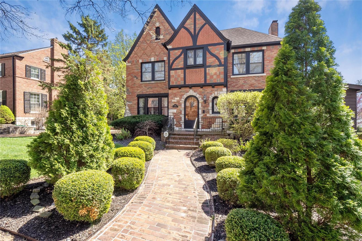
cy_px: 120
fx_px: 161
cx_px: 181
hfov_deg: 96.7
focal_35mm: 16
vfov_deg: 73.7
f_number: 7.1
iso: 400
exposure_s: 1/250
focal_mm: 8
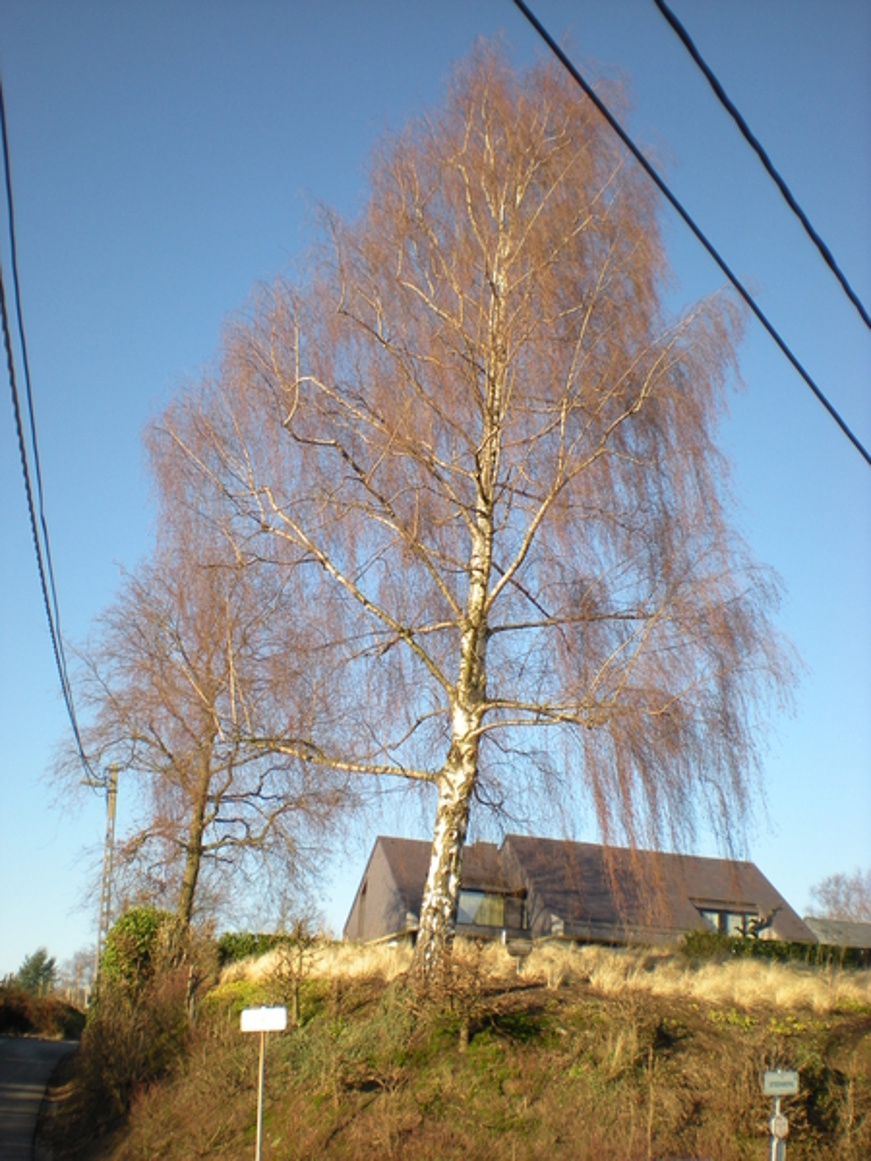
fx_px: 1275
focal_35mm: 38
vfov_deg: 49.0
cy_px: 580
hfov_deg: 37.7
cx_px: 436
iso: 64
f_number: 4.6
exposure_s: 1/208
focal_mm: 6.3
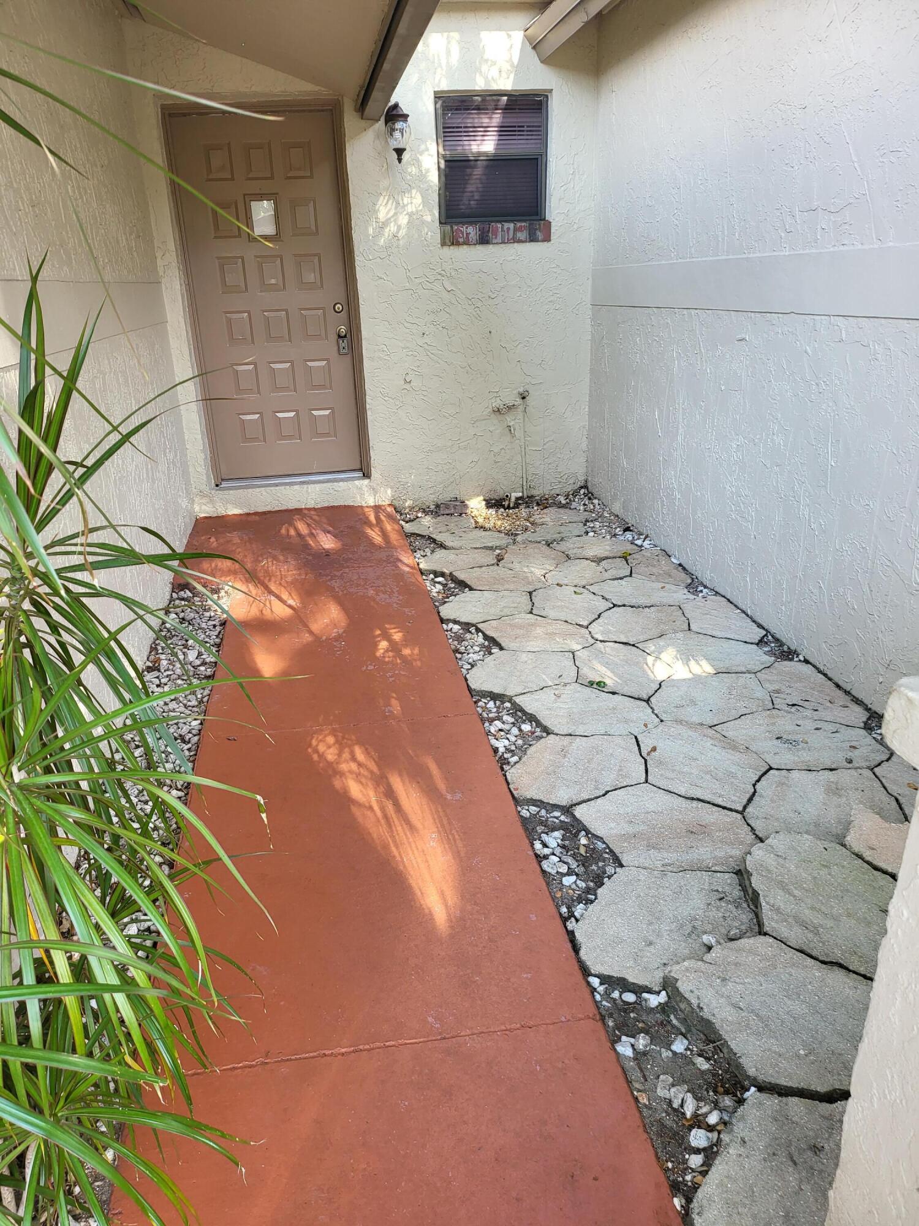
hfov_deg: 56.8
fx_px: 850
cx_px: 460
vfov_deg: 71.6
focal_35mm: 24
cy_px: 613
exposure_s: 1/120
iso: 100
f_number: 1.8
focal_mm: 5
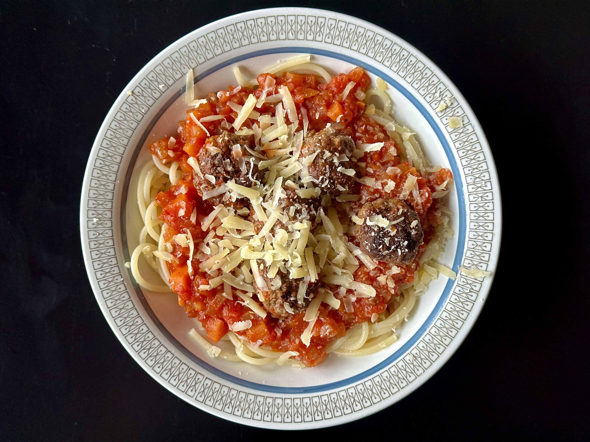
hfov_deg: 39.7
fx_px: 818
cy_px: 221
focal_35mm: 48
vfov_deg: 30.3
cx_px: 295
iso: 250
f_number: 1.78
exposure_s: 1/60
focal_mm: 6.86
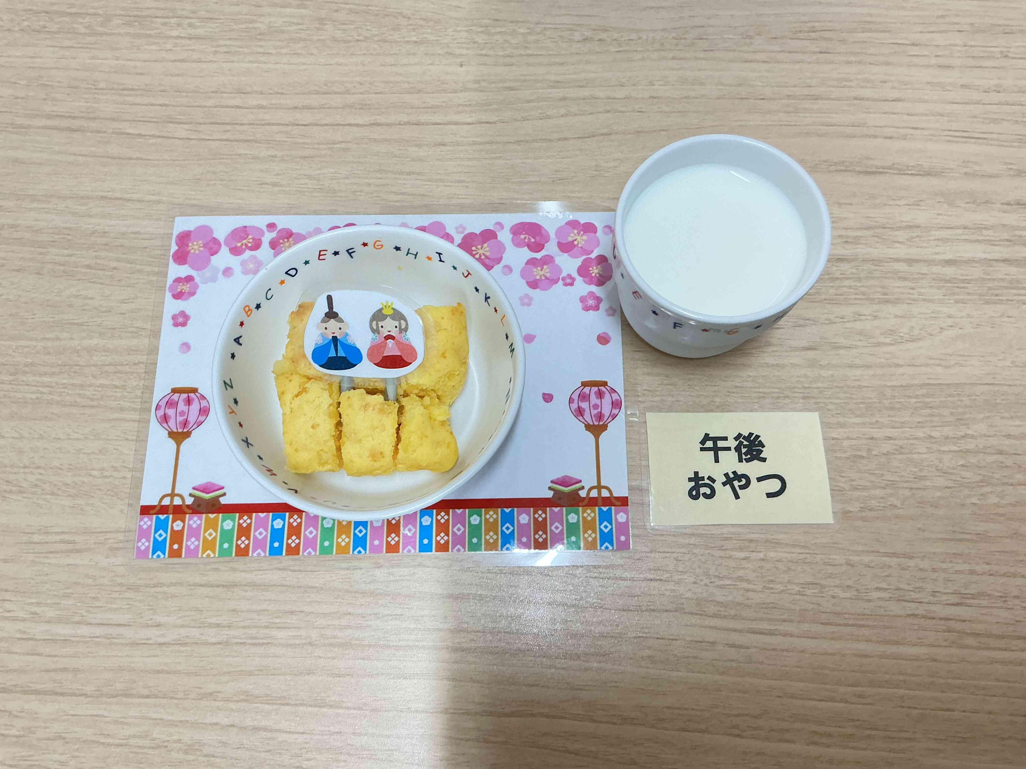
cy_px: 384
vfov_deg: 48.2
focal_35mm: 29
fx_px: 860
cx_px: 513
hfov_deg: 61.7
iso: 64
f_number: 1.8
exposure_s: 1/60
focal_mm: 3
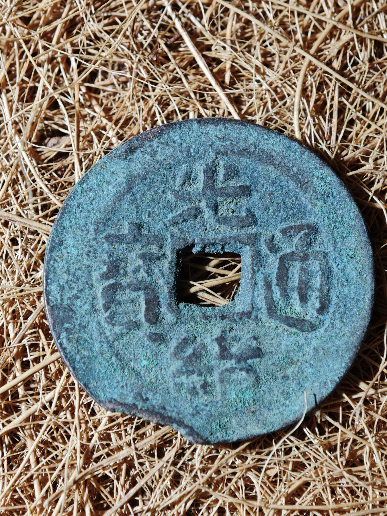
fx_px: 1371
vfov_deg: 21.3
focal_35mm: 92
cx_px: 194
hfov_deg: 16.1
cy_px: 258
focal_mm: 9
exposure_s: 1/100
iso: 250
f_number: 2
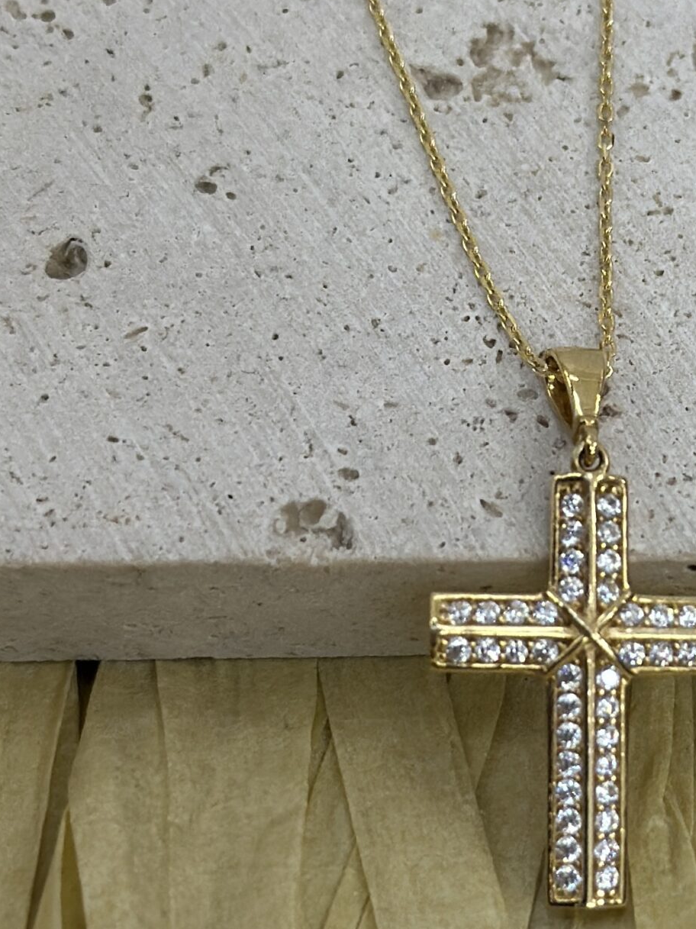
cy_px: 518
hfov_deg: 14.5
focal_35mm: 101
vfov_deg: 19.4
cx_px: 570
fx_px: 2709
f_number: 1.78
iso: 80
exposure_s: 1/446
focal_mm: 6.86
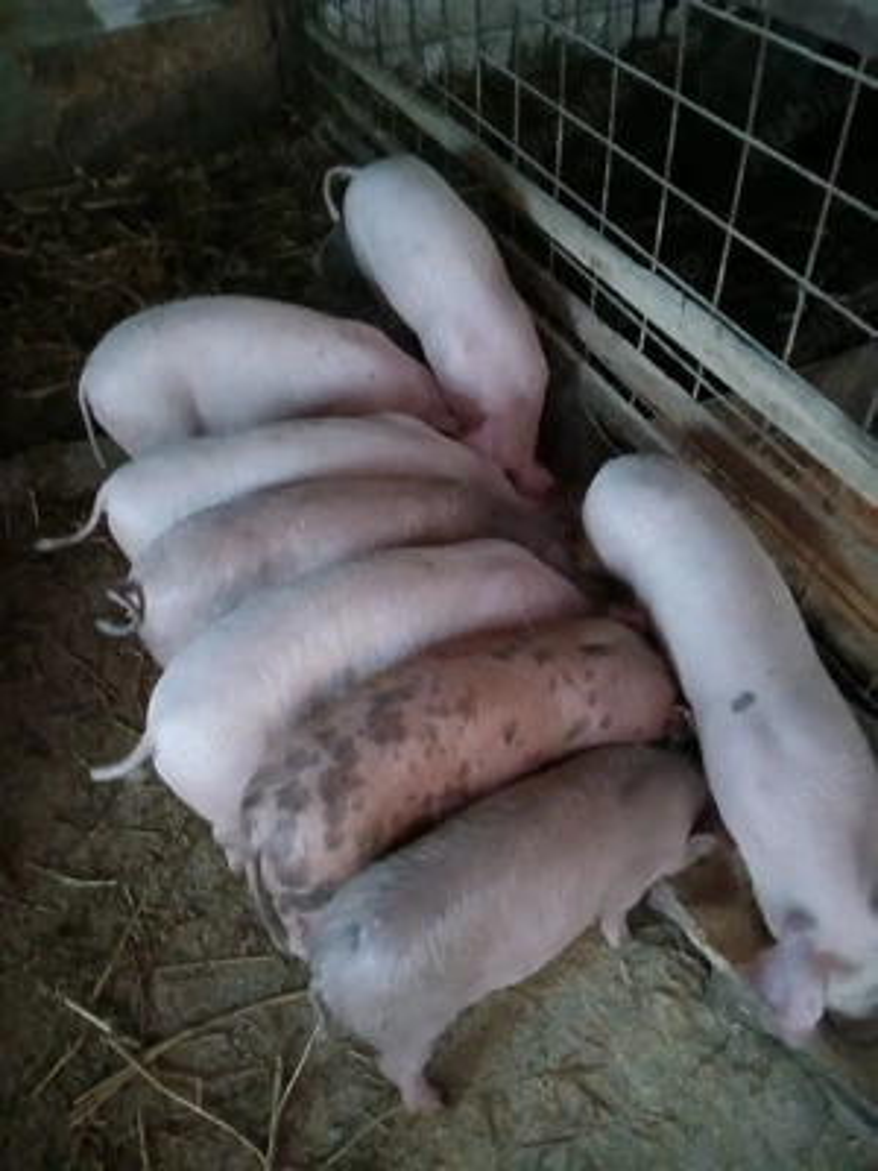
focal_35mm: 26
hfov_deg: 53.1
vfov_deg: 67.3
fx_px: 879
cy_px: 586
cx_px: 439
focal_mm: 3.98
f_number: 1.8
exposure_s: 1/16.7
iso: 2500
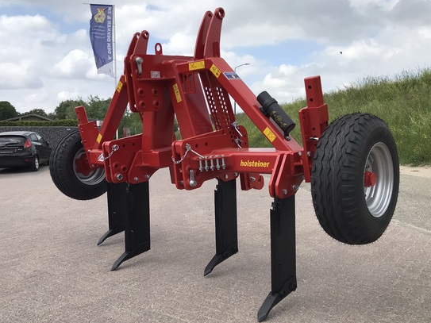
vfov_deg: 42.9
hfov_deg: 55.4
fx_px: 411
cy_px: 176
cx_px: 215
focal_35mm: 33
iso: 20
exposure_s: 1/2336
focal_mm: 3.99
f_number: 1.8
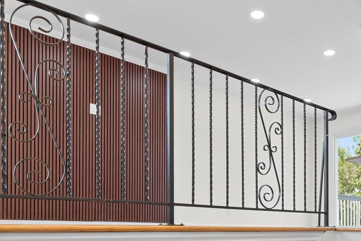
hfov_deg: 51.7
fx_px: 361
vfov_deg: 33.8
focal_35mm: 36
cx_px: 252
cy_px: 239
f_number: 10
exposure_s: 1/15
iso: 640
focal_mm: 14
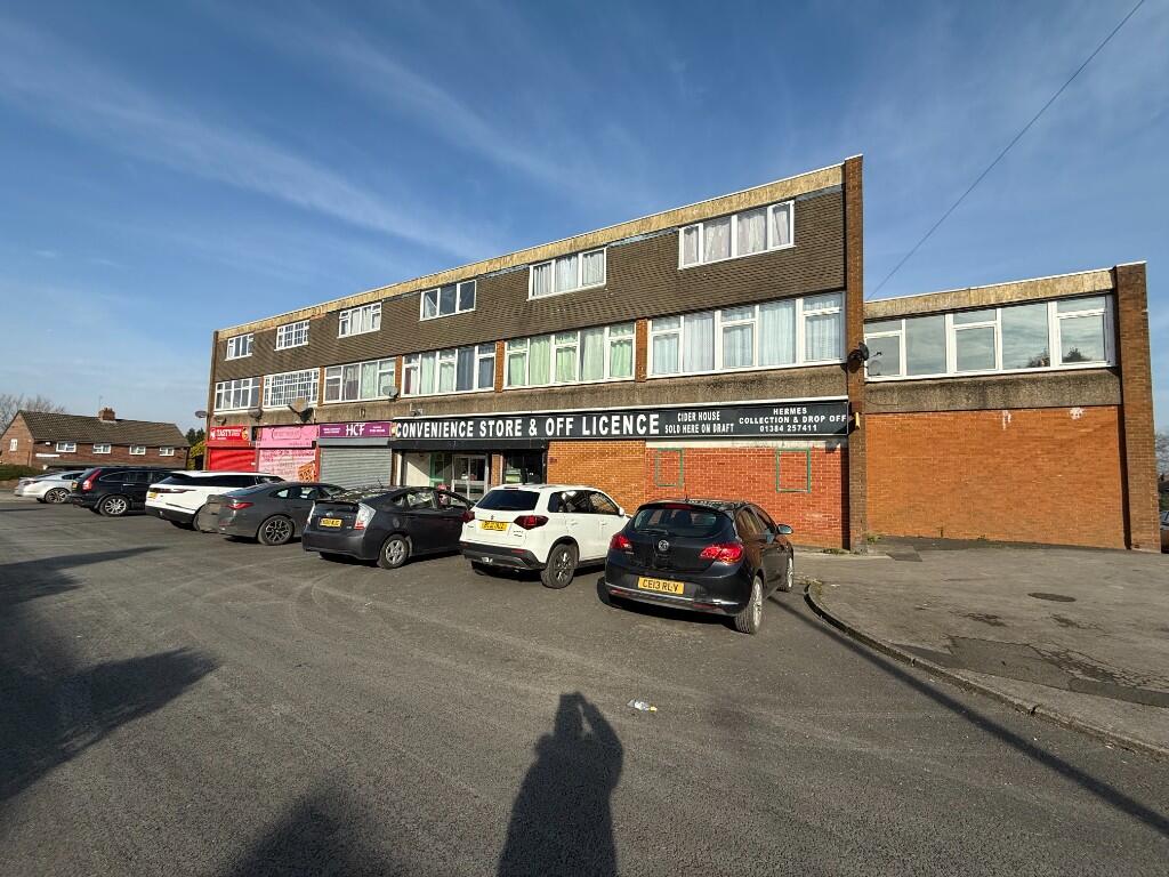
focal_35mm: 14
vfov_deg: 85.7
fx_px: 473
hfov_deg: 102.1
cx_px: 584
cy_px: 438
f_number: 2.2
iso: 50
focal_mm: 2.22
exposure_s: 1/2611
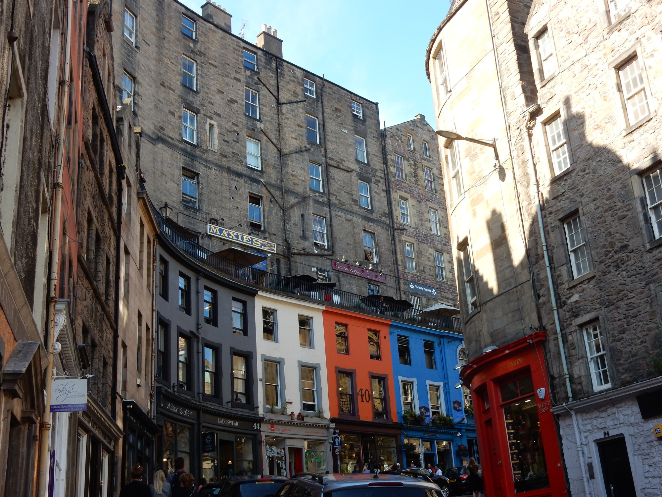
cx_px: 331
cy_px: 248
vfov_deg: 33.6
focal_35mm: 43
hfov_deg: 43.9
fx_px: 822
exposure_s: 1/200
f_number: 4.2
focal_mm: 7.6
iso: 125
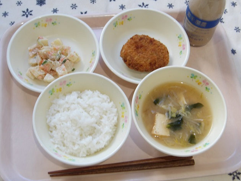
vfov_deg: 27.0
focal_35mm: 54
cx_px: 122
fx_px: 376
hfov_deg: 35.5
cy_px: 90
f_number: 4.2
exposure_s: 1/30
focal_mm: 9.4
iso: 123
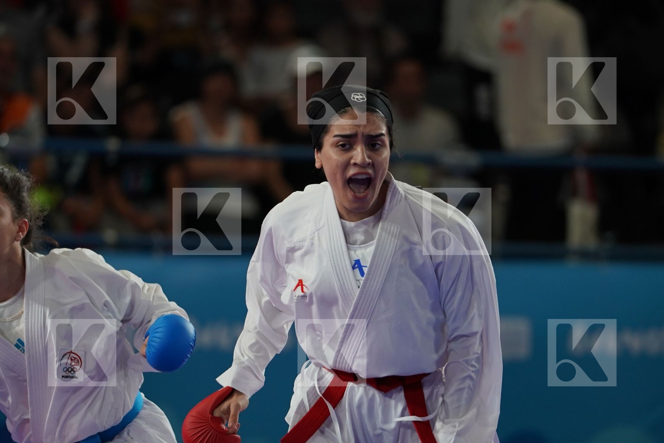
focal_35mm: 300
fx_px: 5533
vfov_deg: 4.6
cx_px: 332
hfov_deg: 6.9
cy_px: 222
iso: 800
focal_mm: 200
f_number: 2.8
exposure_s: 1/1000
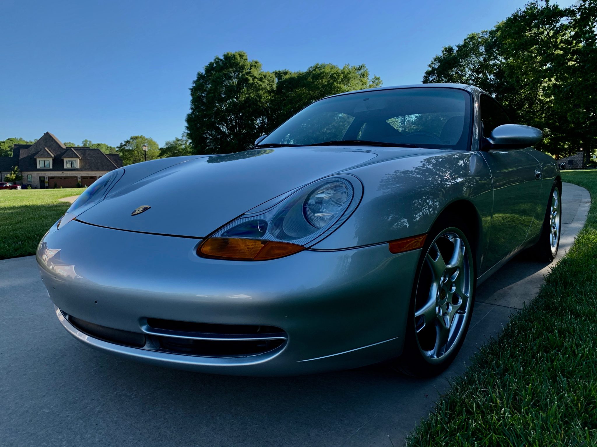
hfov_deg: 67.3
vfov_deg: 53.1
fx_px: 448
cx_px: 298
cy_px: 224
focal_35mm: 26
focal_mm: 4.25
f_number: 1.8
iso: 25
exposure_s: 1/815
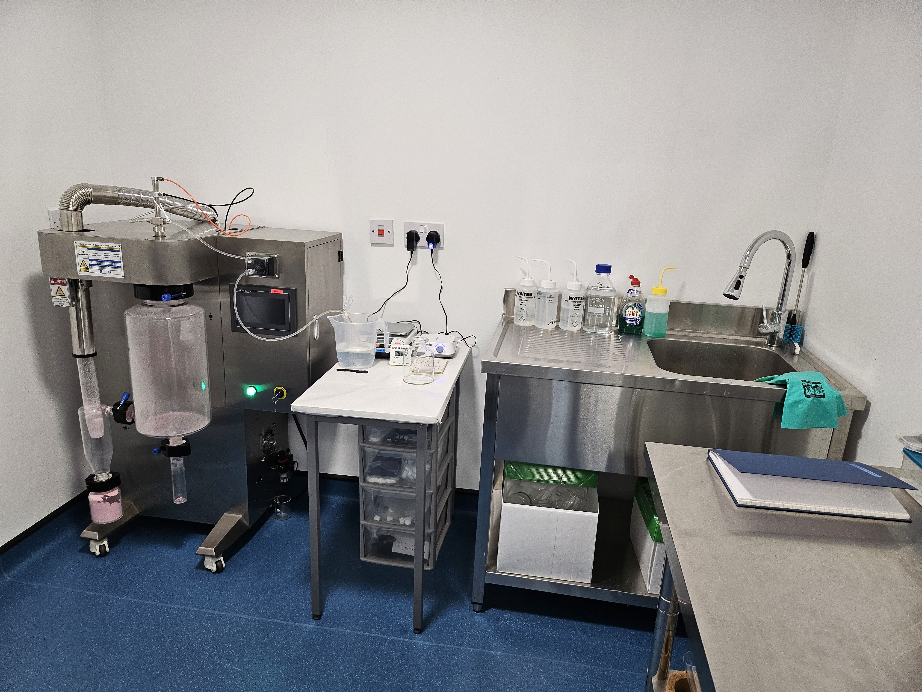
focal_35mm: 24
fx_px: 639
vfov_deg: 56.8
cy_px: 346
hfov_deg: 71.6
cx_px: 461
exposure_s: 1/100
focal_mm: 5
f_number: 1.8
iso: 320
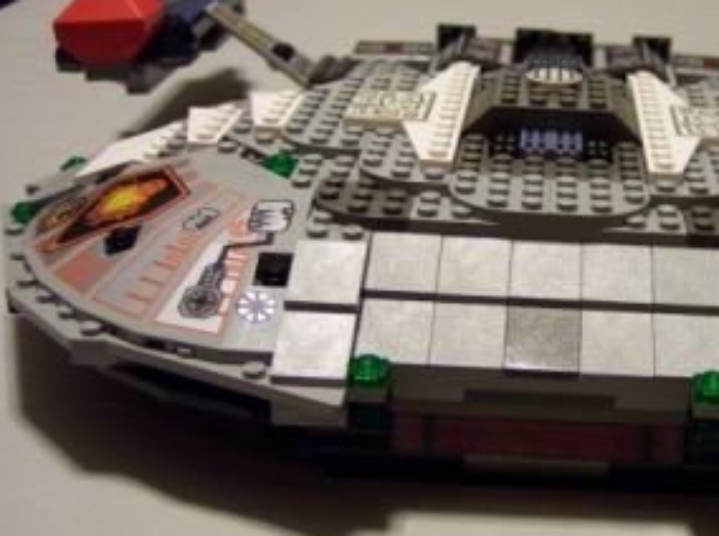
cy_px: 279
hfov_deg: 31.6
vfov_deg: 24.3
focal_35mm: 60
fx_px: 1244
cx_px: 542
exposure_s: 1/15
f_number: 2.8
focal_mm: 8
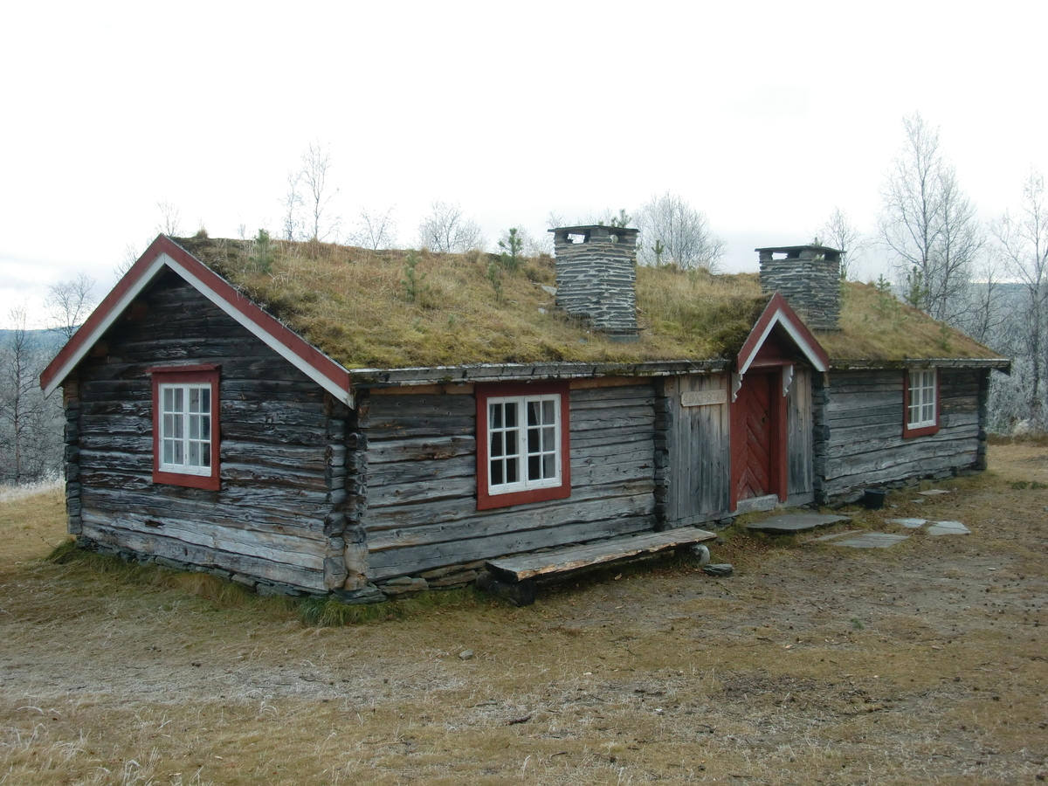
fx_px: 1150
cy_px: 393
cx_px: 524
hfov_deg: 49.0
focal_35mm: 38
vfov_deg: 37.7
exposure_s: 1/100
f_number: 3.9
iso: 64
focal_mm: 6.66
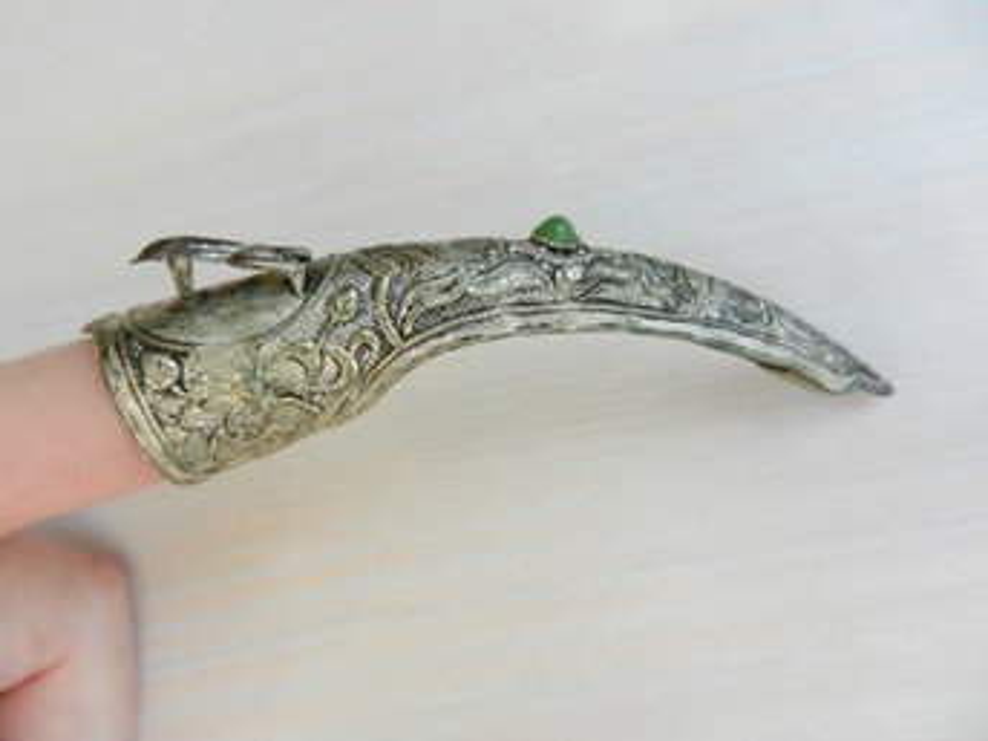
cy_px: 370
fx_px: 713
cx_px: 494
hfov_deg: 69.4
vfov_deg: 54.9
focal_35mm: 25
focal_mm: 4.5
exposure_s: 1/250
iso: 450
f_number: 3.5
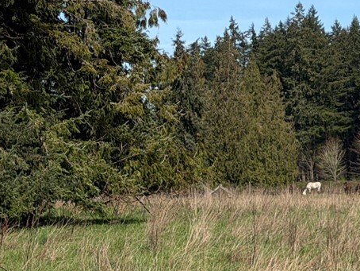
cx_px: 502
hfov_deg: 11.3
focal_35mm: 169
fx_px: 1758
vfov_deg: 8.8
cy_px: 21
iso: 64
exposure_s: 1/6024
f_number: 1.78
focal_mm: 6.76
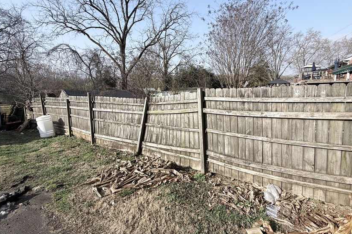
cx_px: 185
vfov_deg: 67.3
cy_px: 108
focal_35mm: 18
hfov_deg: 89.9
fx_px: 176
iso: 50
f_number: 2.2
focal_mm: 2.22
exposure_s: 1/1497
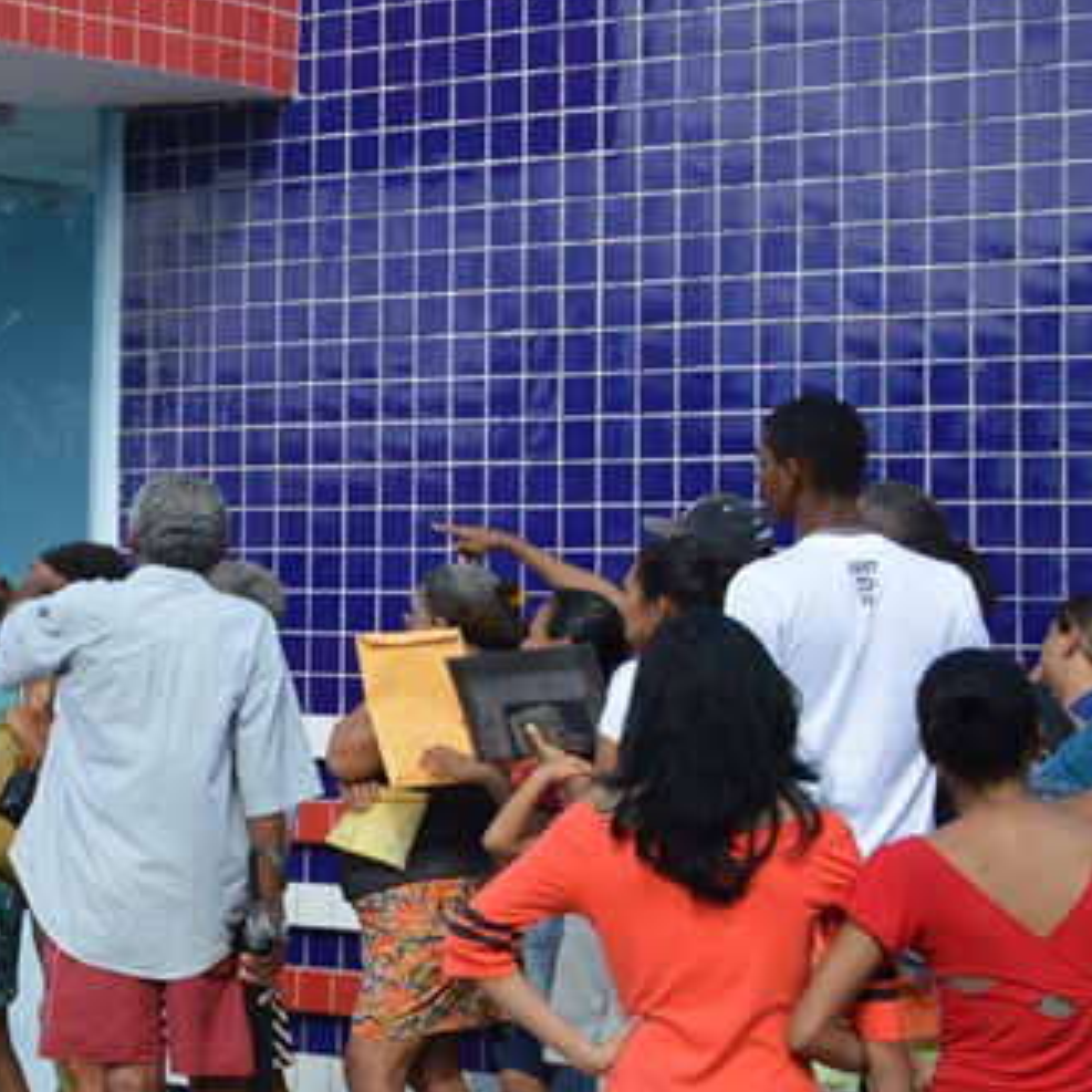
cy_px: 314
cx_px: -498
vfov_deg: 13.7
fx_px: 4533
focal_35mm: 127
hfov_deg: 13.1
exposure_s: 1/250
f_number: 7.1
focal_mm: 32
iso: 100
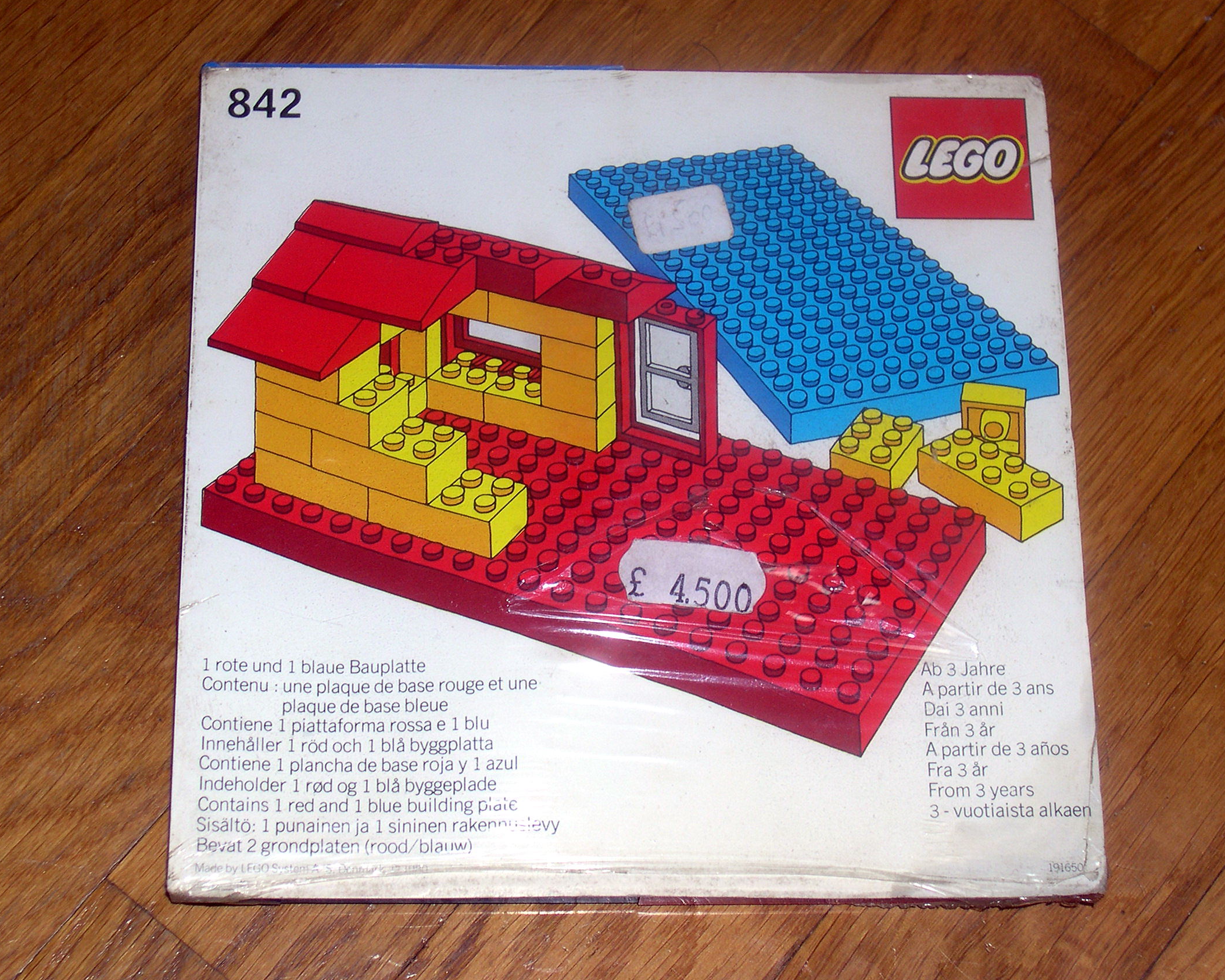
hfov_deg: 23.6
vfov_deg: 18.9
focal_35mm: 81
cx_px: 589
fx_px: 2937
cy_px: 493
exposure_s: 1/60
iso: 100
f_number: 4
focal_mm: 16.3
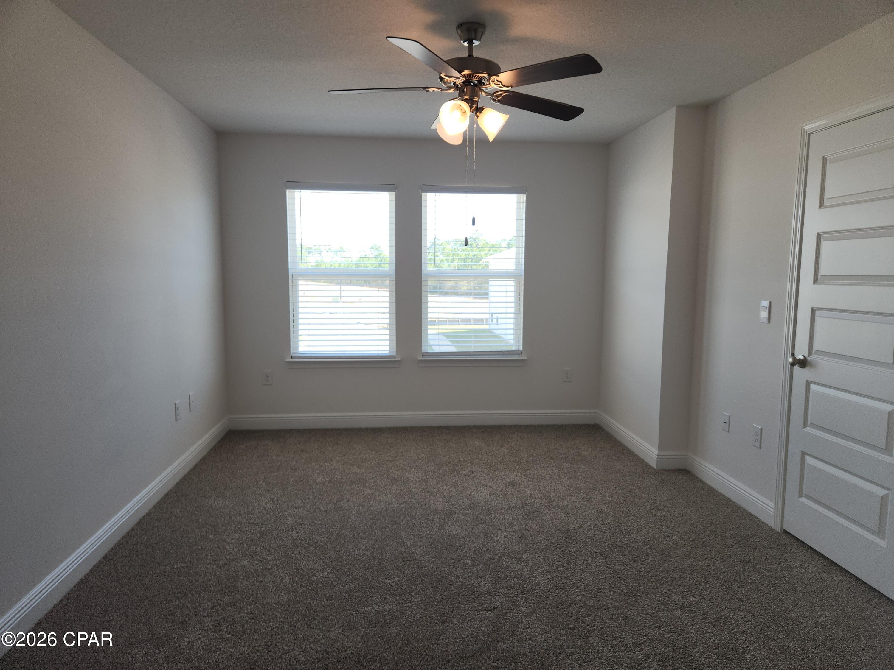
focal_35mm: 23
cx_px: 447
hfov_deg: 73.9
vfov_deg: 58.9
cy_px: 335
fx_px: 594
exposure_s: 1/120
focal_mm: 5.4
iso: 25
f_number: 1.8
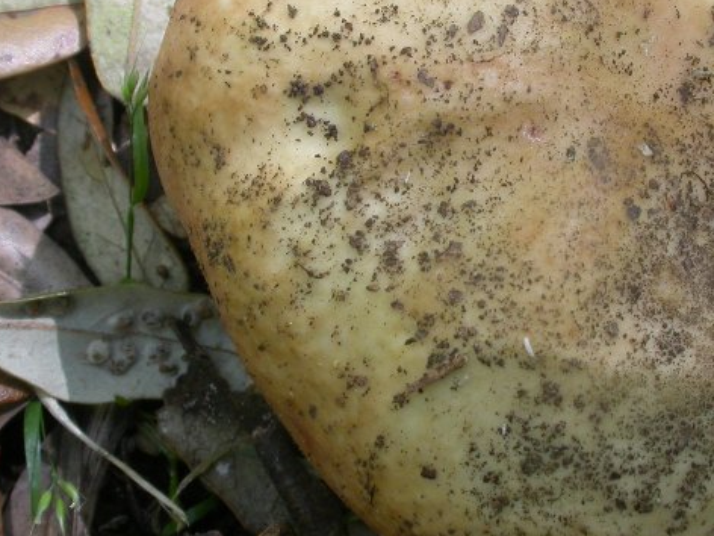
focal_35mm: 95
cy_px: 227
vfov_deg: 15.6
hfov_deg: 20.6
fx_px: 1959
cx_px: 401
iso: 100
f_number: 7.7
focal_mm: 11.6
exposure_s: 1/5.5
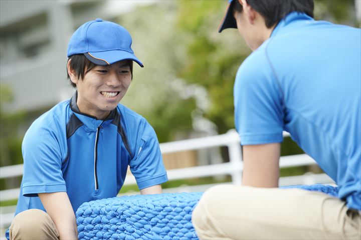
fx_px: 1705
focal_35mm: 170
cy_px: 120
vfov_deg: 8.1
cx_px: 180
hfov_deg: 12.1
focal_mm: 170
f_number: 4.5
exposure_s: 1/250
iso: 100
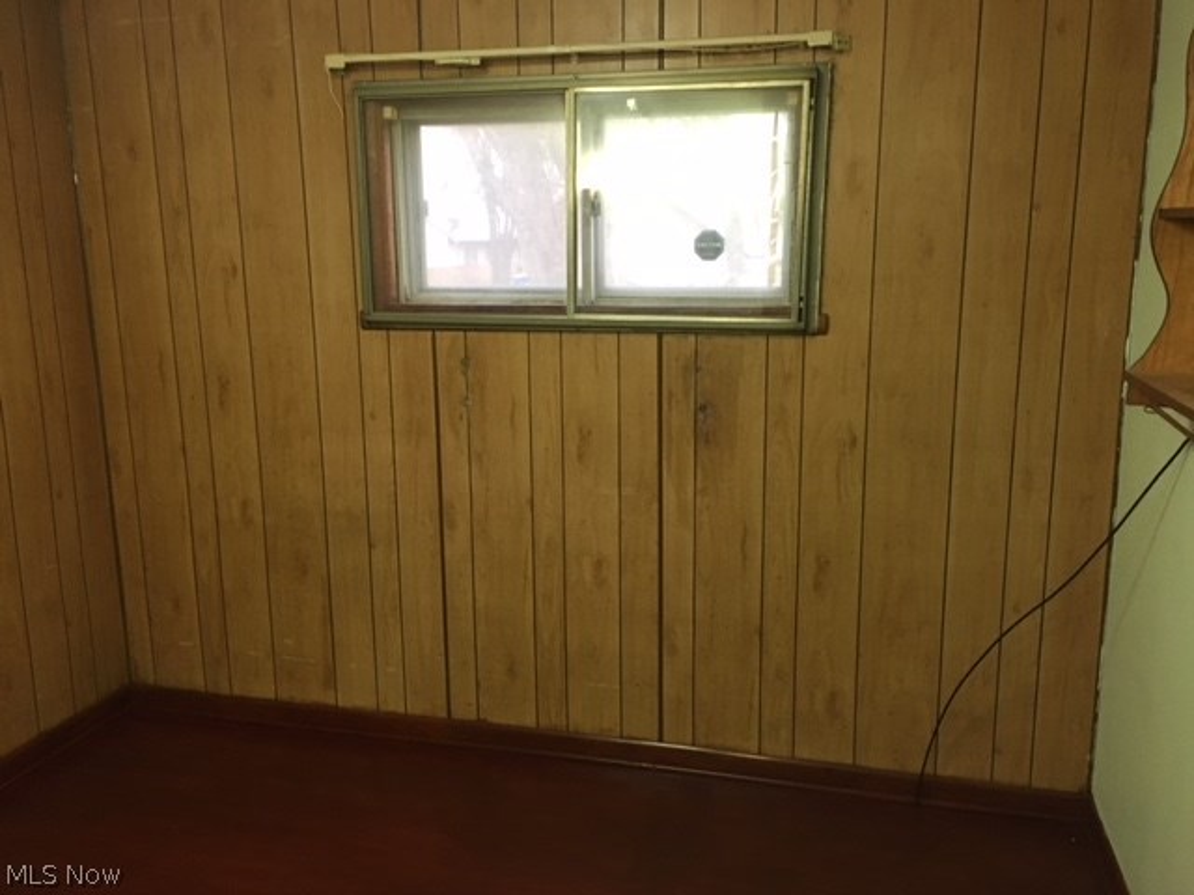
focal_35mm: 29
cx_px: 597
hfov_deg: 61.7
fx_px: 1000
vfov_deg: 48.2
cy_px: 448
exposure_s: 1/24
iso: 200
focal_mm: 4.15
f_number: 2.2
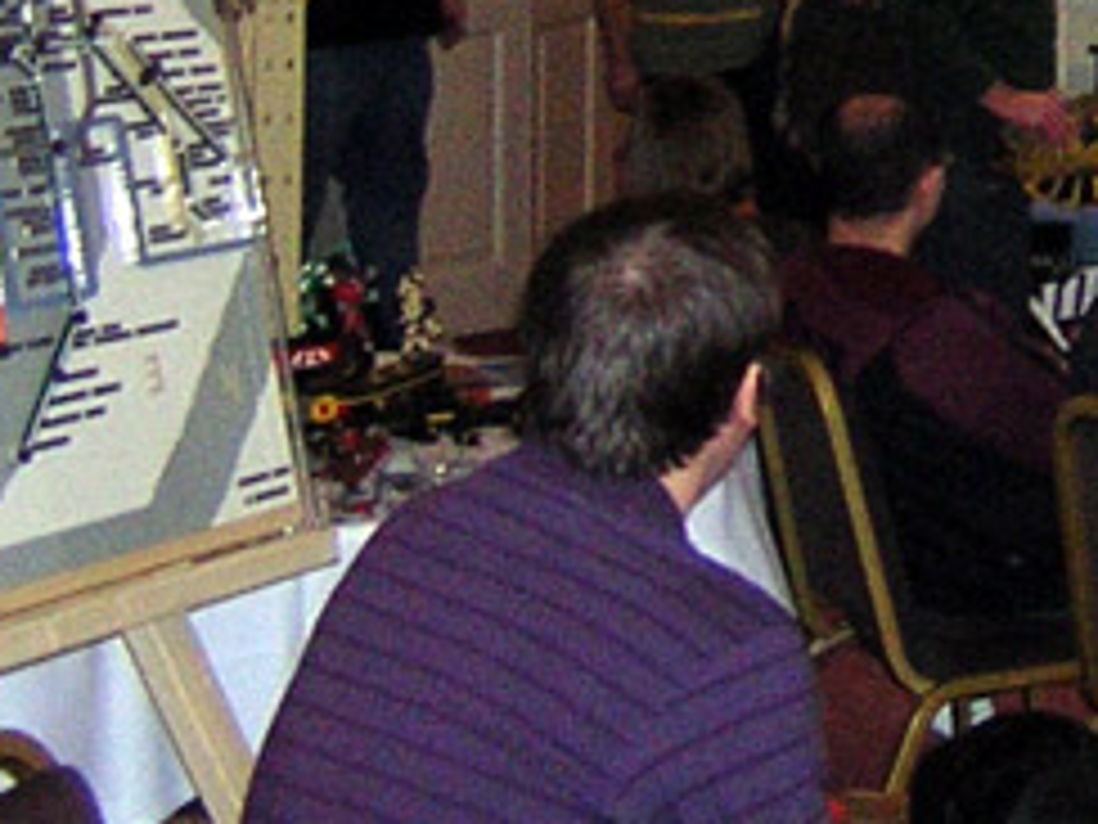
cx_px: 1336
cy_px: -117
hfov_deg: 16.0
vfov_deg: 12.3
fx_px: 3743
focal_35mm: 118
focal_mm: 4.7
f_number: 2.6
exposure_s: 1/60.1
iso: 400
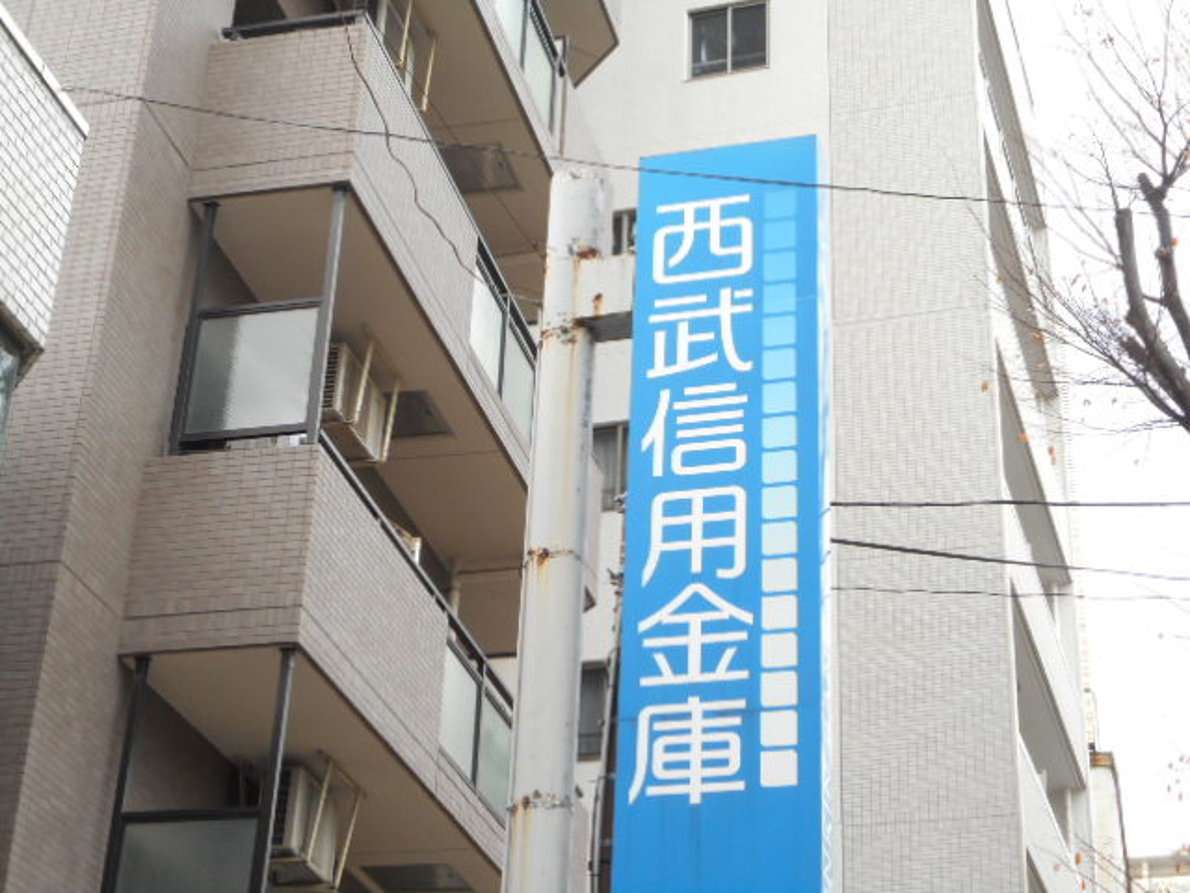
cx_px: 595
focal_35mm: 67
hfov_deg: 29.0
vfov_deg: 21.9
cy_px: 446
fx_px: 2303
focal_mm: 12
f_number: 5.3
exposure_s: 1/60
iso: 200
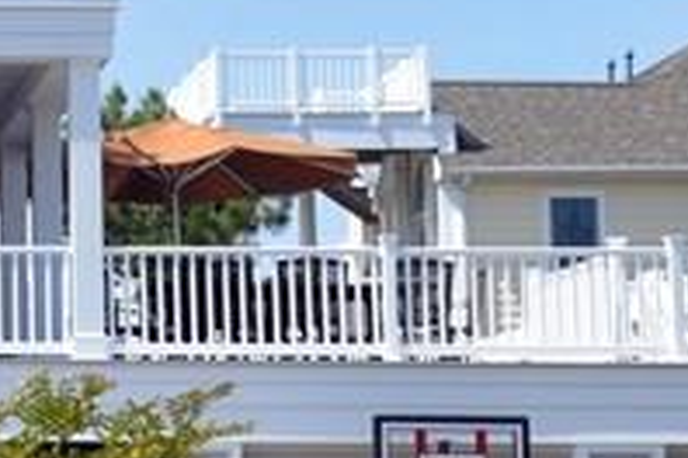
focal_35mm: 181
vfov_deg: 7.6
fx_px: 3459
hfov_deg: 10.7
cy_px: 35
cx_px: -535
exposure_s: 1/400
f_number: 10
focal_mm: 22
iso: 200
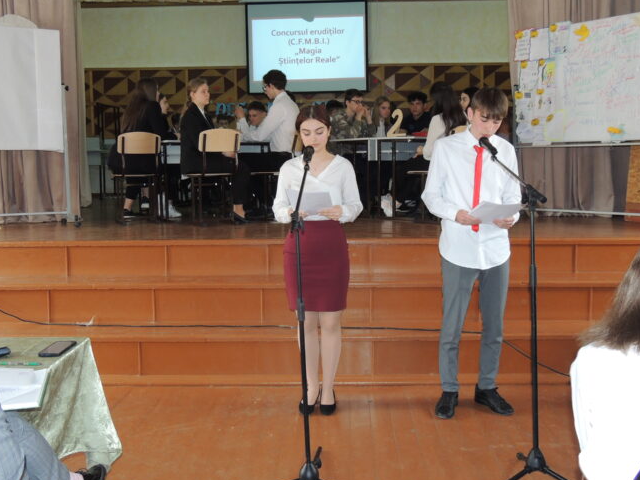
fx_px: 666
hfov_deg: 51.4
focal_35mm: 36
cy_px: 205
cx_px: 323
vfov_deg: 39.6
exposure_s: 1/30
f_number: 3.1
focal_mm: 5.3
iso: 200
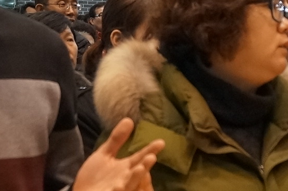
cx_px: 133
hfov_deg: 17.2
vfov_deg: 11.4
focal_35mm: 119
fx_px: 950
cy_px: 12
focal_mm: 18
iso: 2000
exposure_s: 1/160
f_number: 4
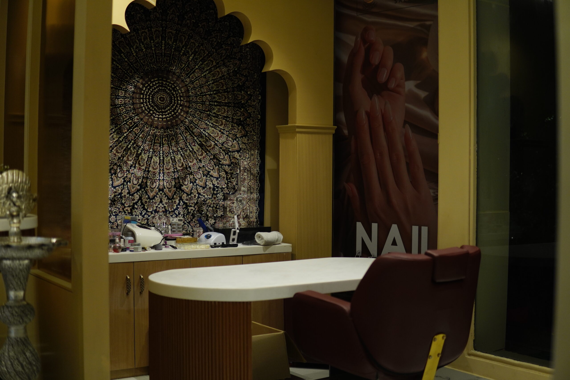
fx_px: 712
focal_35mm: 45
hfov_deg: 43.6
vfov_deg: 29.9
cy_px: 190
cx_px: 285
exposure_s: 1/100
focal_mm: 30
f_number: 1.4
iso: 500
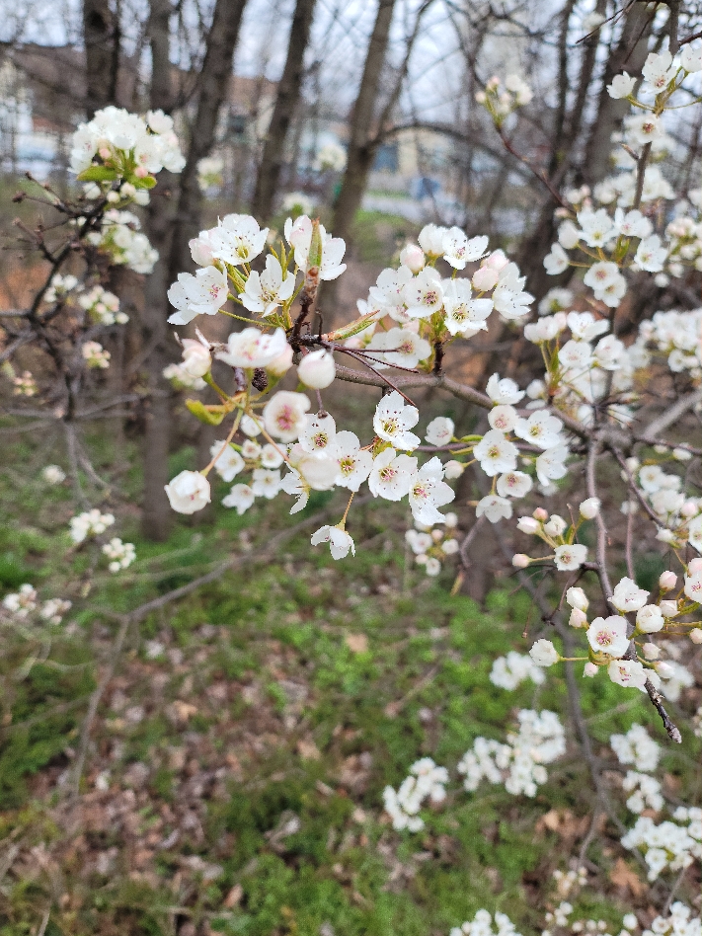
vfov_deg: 65.3
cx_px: 324
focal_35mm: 27
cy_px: 489
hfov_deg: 51.3
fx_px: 730
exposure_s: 1/128
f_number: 1.8
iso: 20
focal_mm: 7
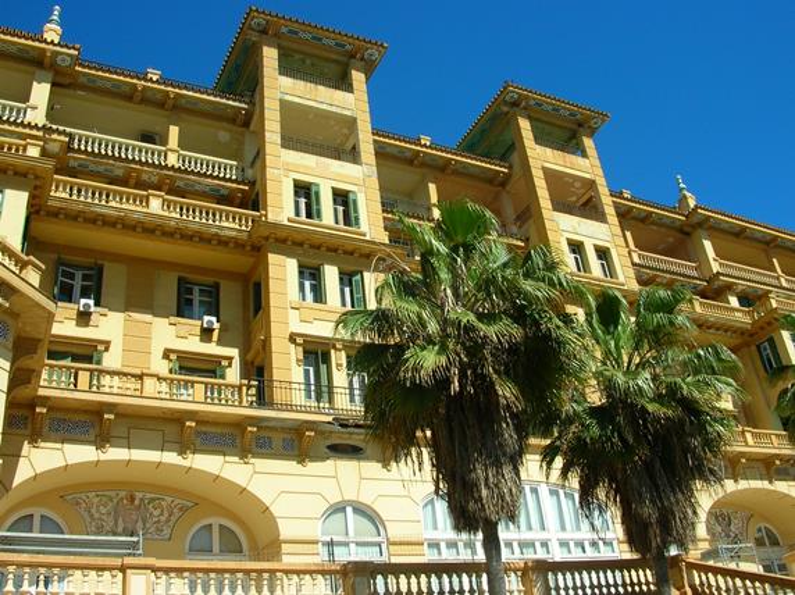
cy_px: 298
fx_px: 803
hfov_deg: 52.7
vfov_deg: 40.6
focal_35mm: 35
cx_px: 398
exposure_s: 1/310
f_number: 5.6
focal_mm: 5.8
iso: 50
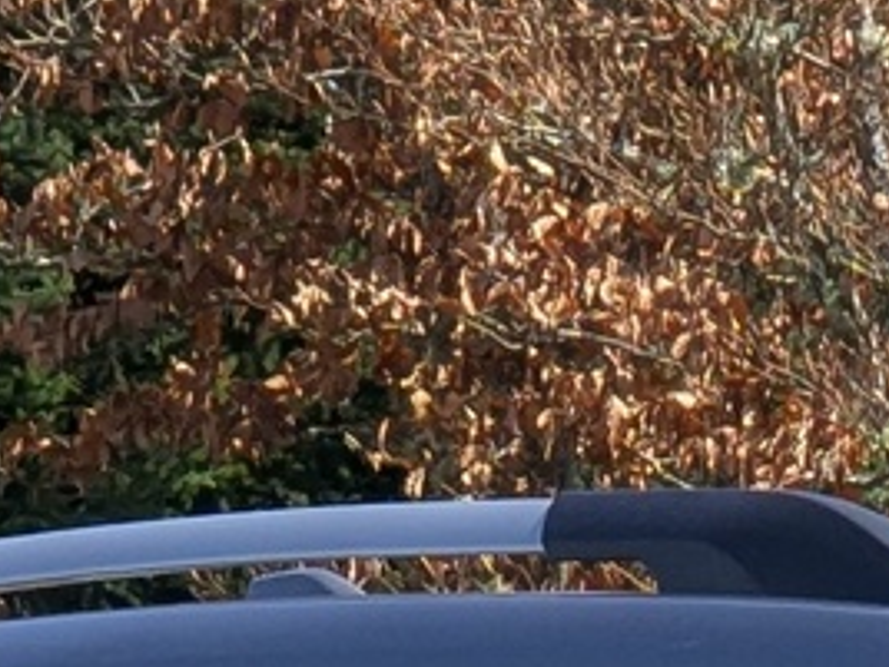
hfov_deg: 2.4
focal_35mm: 811
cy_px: 2266
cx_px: 1894
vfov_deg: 1.8
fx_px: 20828
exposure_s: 1/635
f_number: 3.5
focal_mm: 19
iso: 35
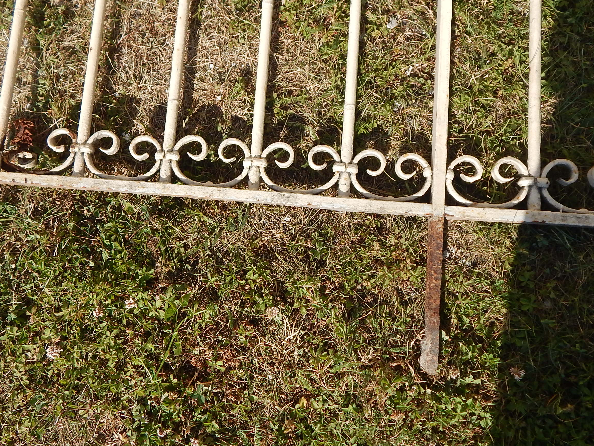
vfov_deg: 45.3
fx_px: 532
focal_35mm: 31
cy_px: 194
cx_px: 281
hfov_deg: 58.3
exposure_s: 1/400
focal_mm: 4
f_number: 6
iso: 125
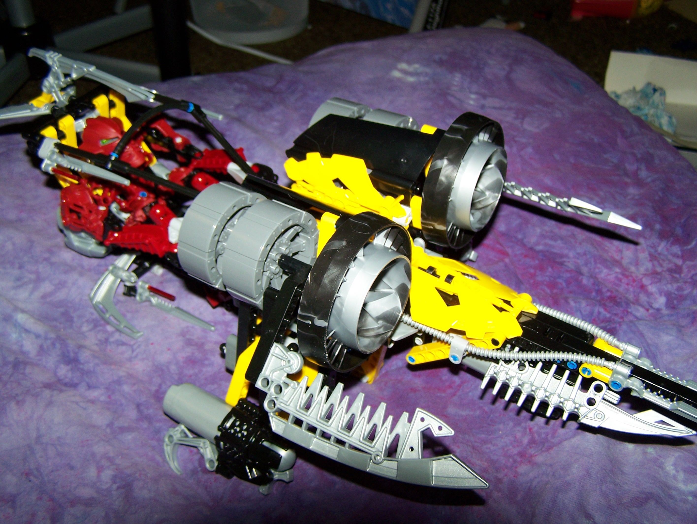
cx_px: 348
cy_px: 262
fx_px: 766
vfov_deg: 37.8
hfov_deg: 48.9
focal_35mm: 38
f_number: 2.8
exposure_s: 1/60
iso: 80
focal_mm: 6.3
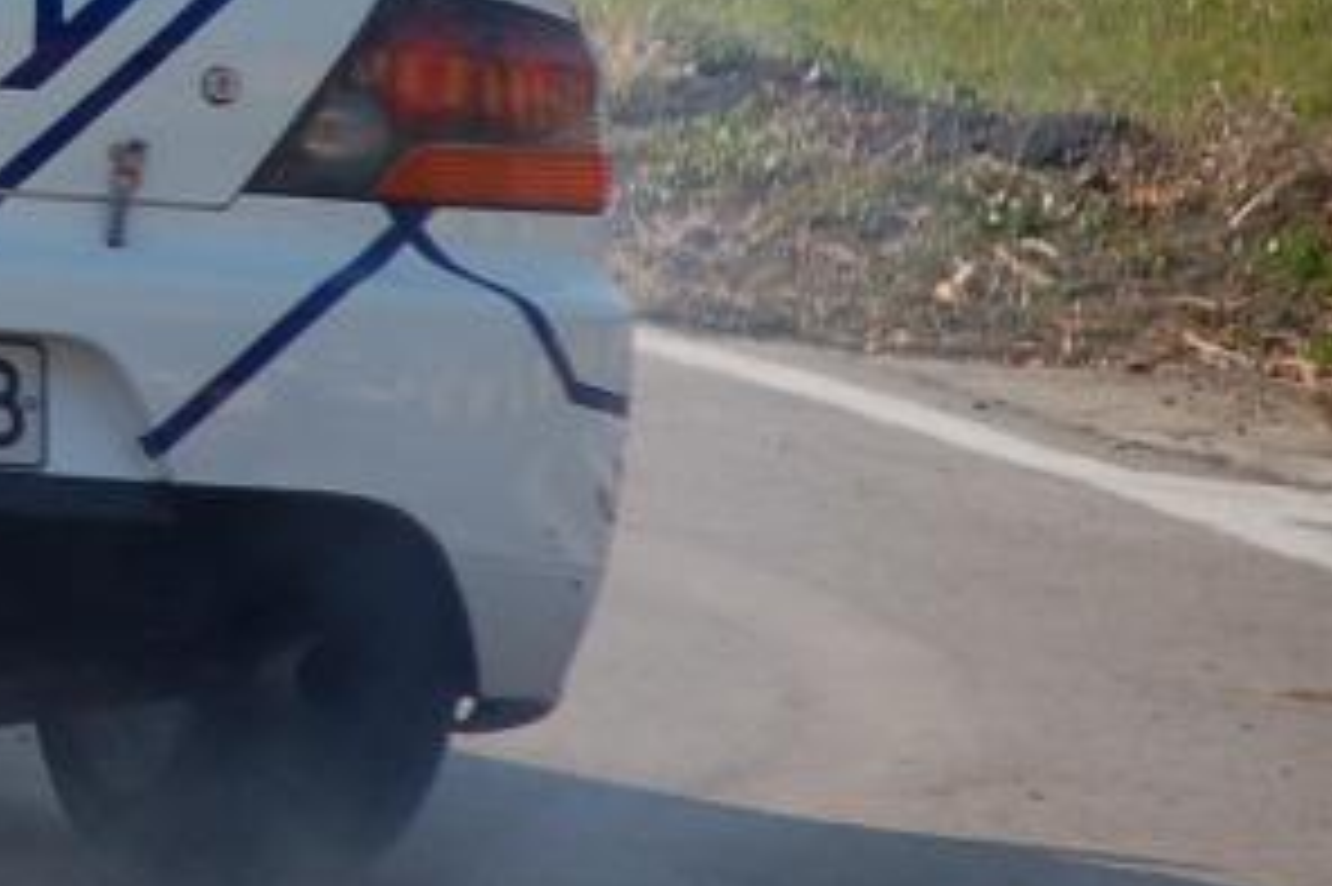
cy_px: 61
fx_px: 23952
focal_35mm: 648
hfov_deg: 3.2
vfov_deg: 2.1
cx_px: -864
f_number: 5
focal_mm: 125
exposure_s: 1/1000
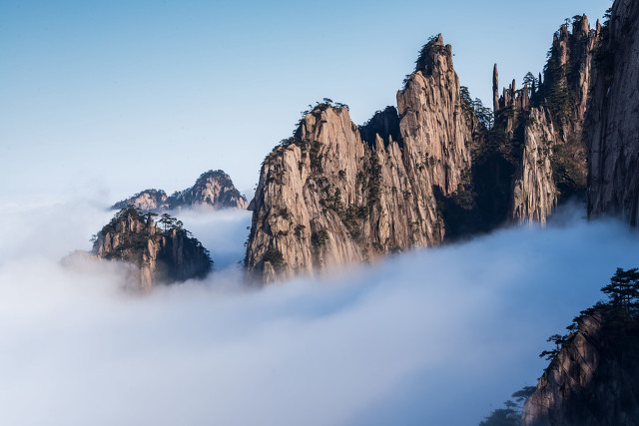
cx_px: 320
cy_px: 213
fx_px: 1988
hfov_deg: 18.3
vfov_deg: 12.2
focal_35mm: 112
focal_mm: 112
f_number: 13
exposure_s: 1/50
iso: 200
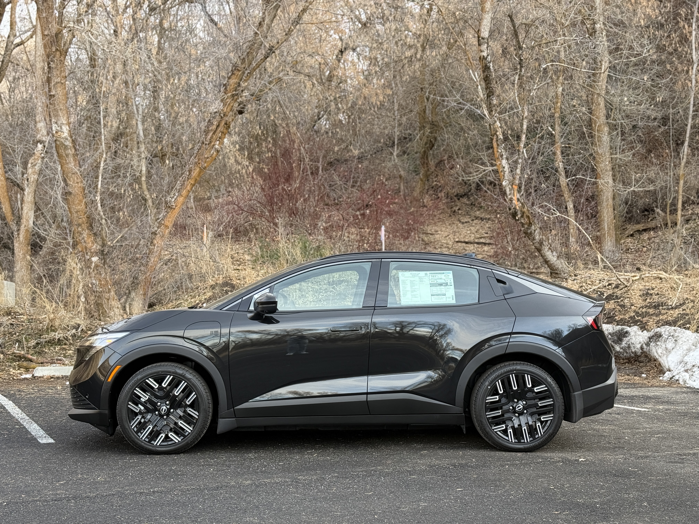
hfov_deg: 39.7
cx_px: 350
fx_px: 969
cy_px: 262
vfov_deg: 30.3
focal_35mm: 48
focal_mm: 6.76
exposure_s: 1/340
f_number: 1.78
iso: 80
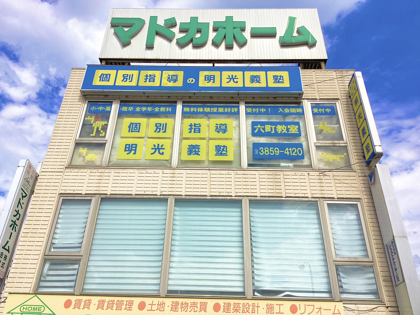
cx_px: 210
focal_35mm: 31
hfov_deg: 58.4
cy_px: 158
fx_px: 376
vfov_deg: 45.4
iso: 25
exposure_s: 1/2915
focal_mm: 3.3
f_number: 2.4
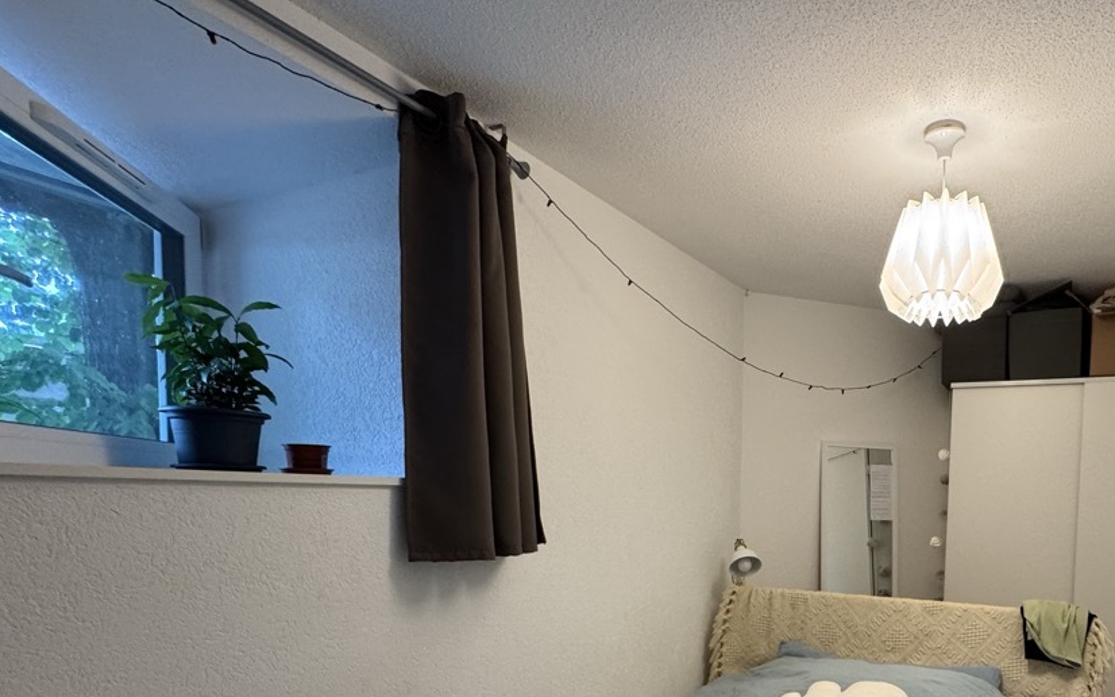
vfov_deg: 50.1
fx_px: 699
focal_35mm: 23
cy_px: 547
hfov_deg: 73.6
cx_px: 786
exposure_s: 1/50
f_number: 2.2
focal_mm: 2.22
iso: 250
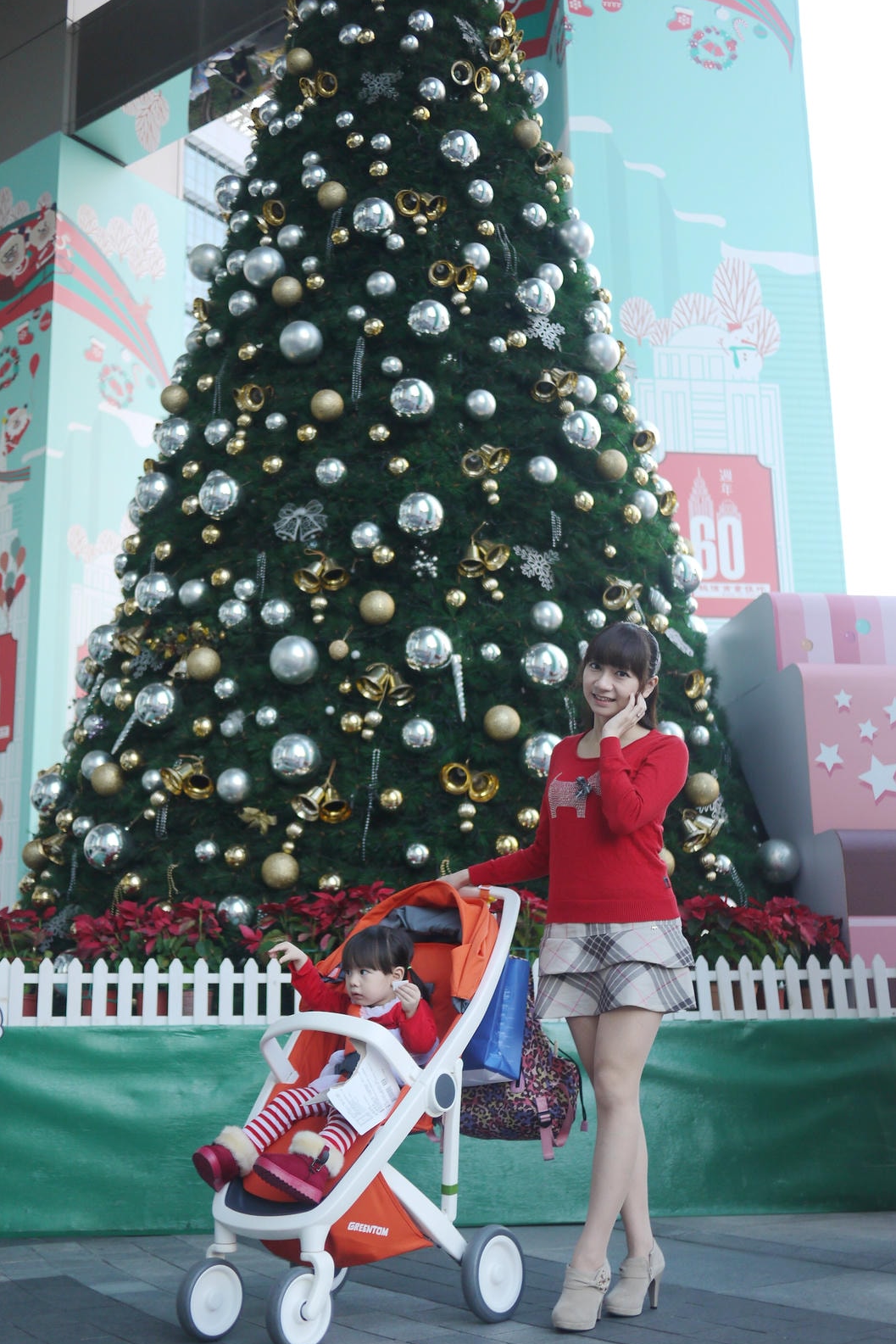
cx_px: 426
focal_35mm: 42
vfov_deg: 46.4
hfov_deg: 31.9
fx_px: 1568
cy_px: 671
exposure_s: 1/400
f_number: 1.7
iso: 160
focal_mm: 20
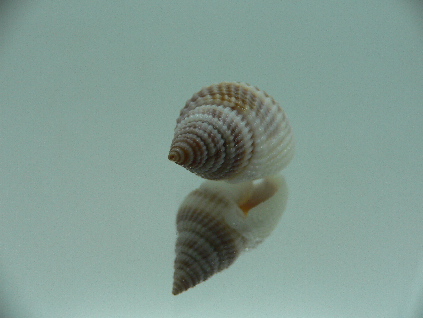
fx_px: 428
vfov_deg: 40.7
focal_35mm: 35
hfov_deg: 52.6
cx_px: 212
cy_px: 159
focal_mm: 4.6
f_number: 2.8
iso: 80
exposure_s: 1/80
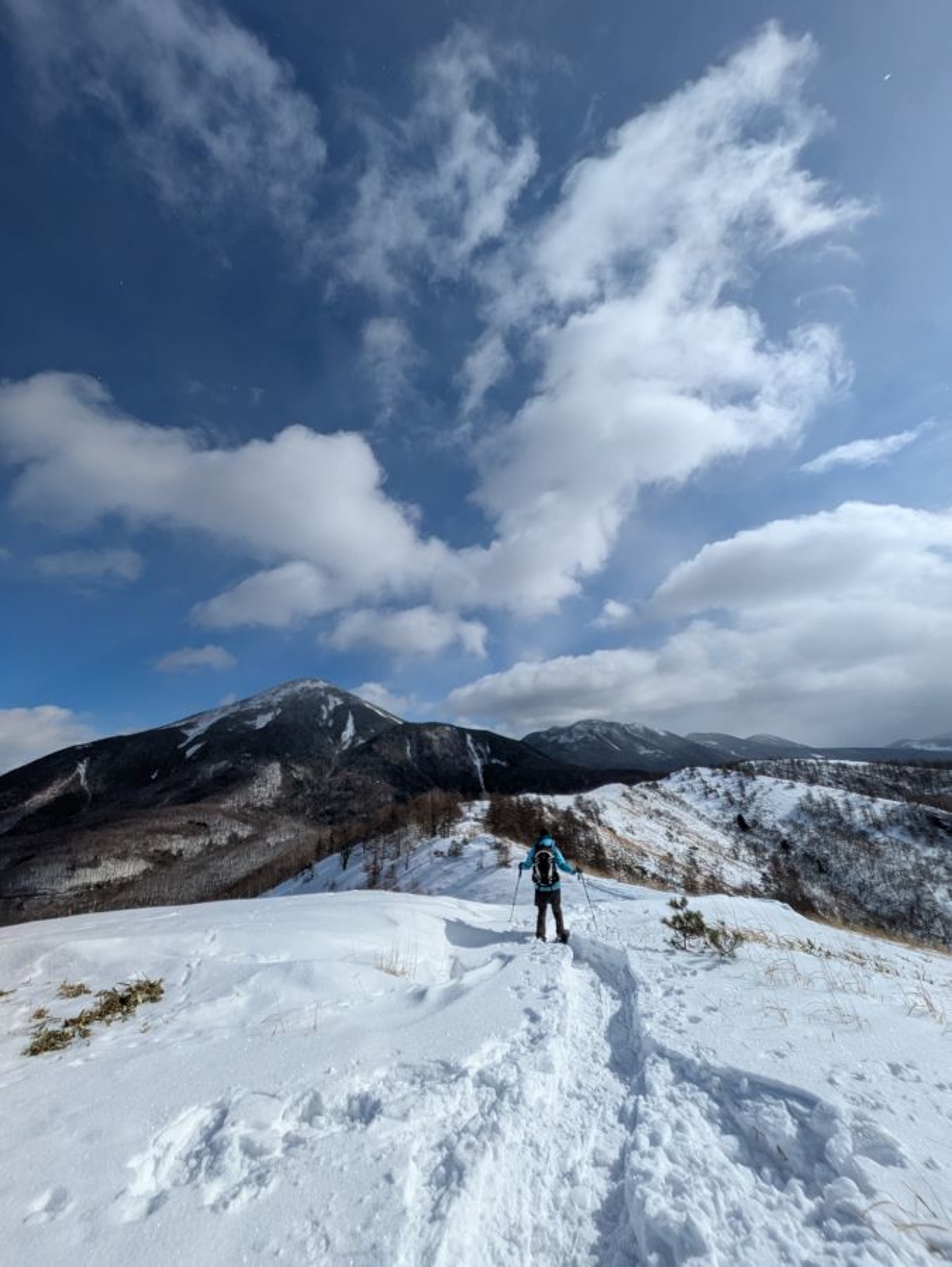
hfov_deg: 85.7
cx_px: 476
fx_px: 513
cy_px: 634
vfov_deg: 102.0
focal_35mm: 14
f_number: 2.2
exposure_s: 1/5348
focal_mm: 1.83
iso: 59
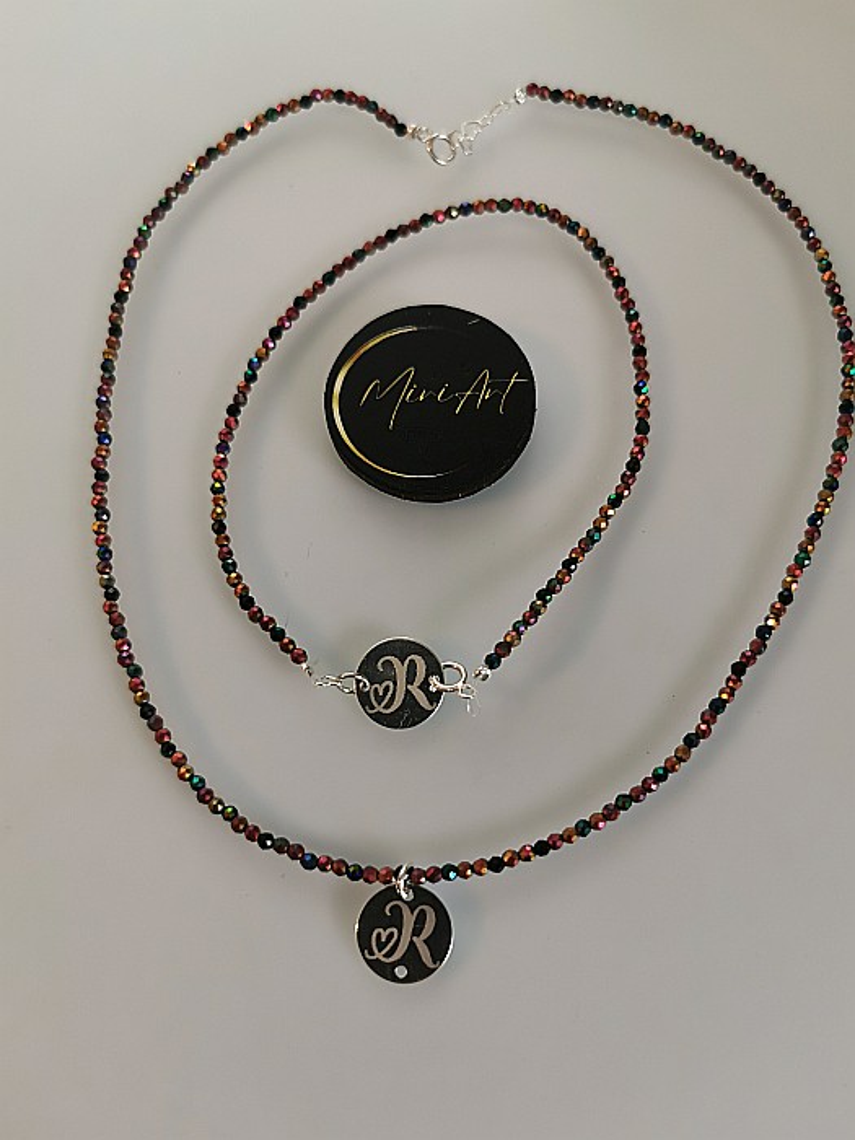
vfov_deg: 61.7
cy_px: 570
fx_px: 955
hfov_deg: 48.2
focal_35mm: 29
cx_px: 428
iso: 125
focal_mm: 5.56
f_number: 1.6
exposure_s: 1/100
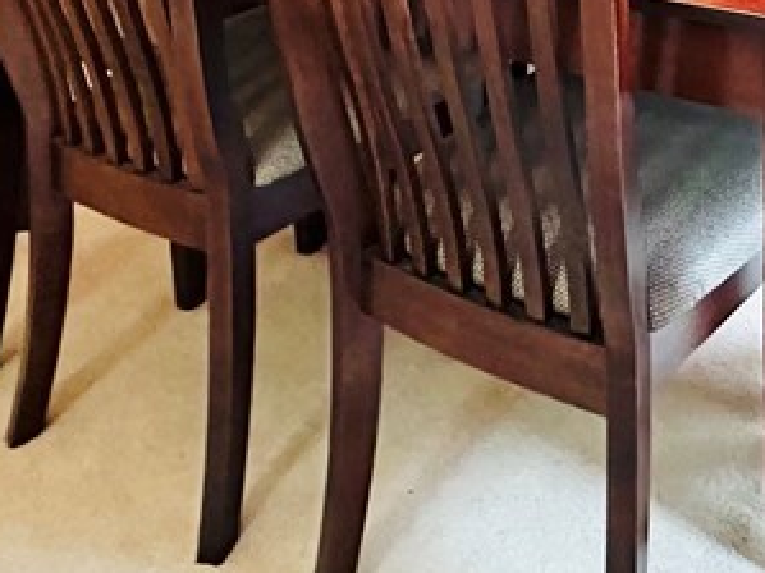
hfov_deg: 36.1
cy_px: -302
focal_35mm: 48
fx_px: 1060
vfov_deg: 23.6
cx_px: 750
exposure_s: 1/60
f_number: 2.2
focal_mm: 2.22
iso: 640
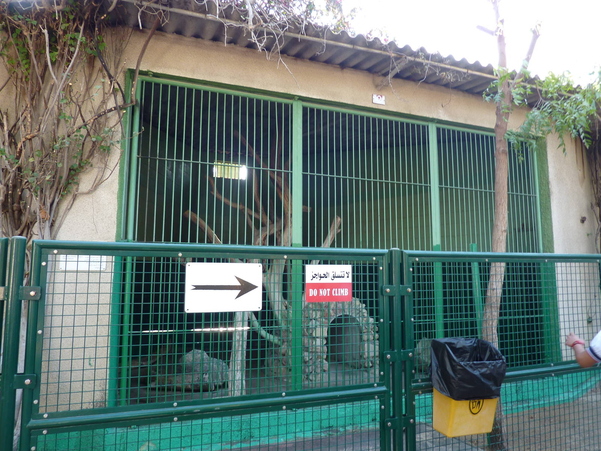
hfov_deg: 69.4
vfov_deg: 54.9
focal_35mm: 25
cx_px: 300
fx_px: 434
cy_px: 226
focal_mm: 4.1
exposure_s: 1/40
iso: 80
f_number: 3.3
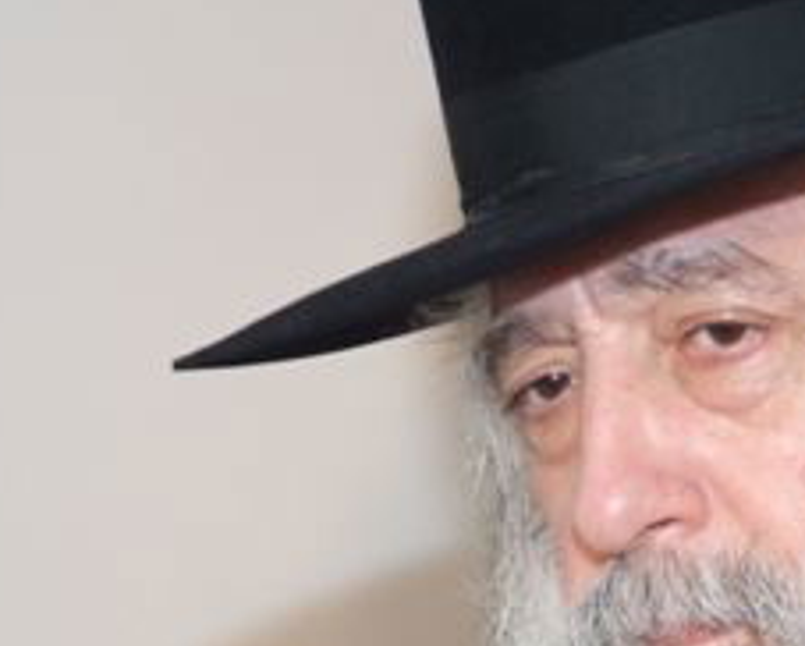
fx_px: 5866
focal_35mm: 246
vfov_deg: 6.3
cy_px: 628
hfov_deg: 7.8
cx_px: 628
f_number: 5
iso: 640
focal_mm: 62
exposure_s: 1/60
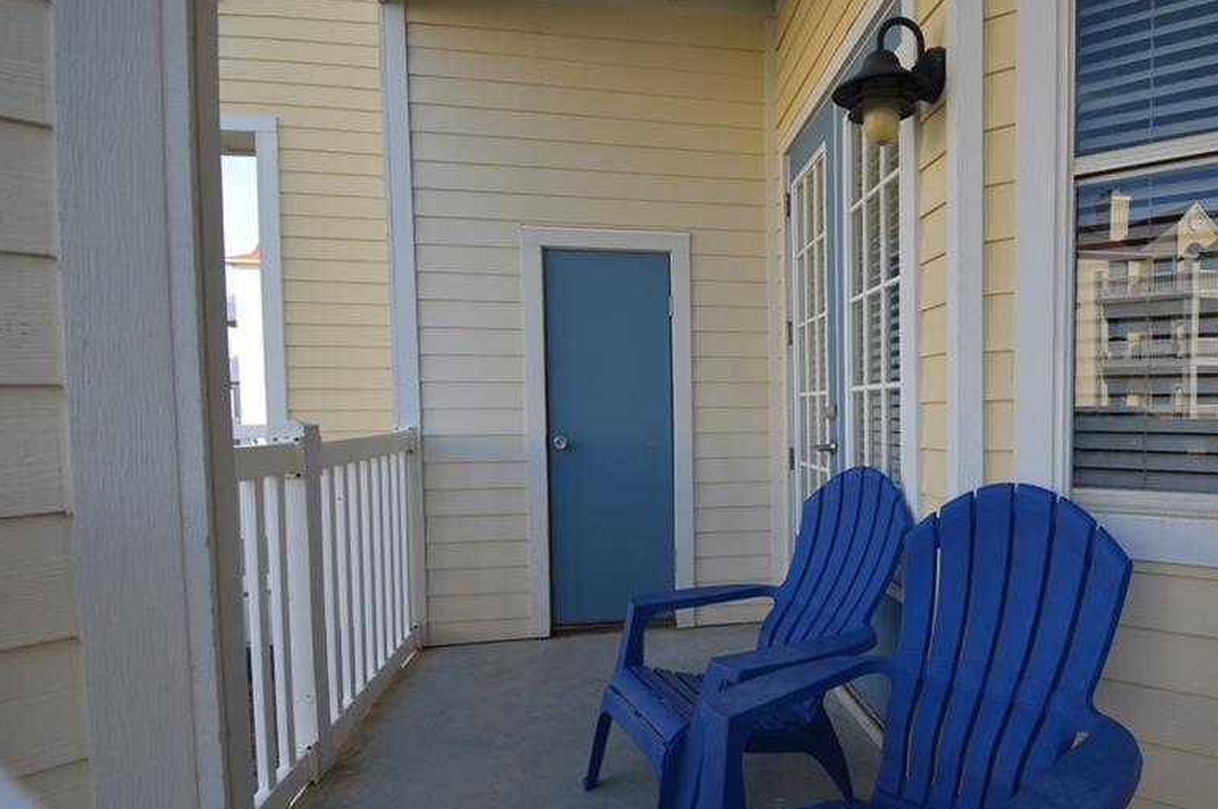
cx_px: 753
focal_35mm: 20
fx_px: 676
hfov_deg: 82.6
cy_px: 458
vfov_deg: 61.6
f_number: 5.6
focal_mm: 10
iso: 100
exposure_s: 1/125
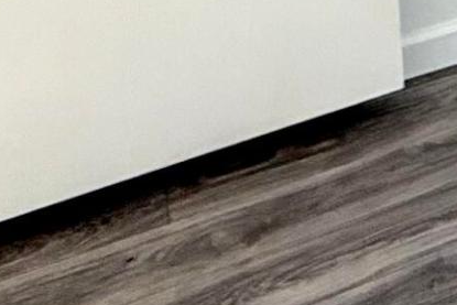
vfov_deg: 10.8
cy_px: -499
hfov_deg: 12.1
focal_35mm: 101
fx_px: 1283
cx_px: 1294
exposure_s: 1/120
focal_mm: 2.22
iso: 125
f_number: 2.2
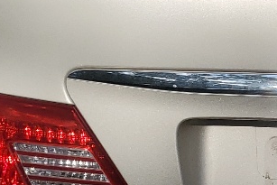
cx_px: 407
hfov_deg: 13.7
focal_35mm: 141
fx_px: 1085
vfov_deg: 9.7
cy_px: 110
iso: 50
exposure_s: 1/10000
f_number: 1.5
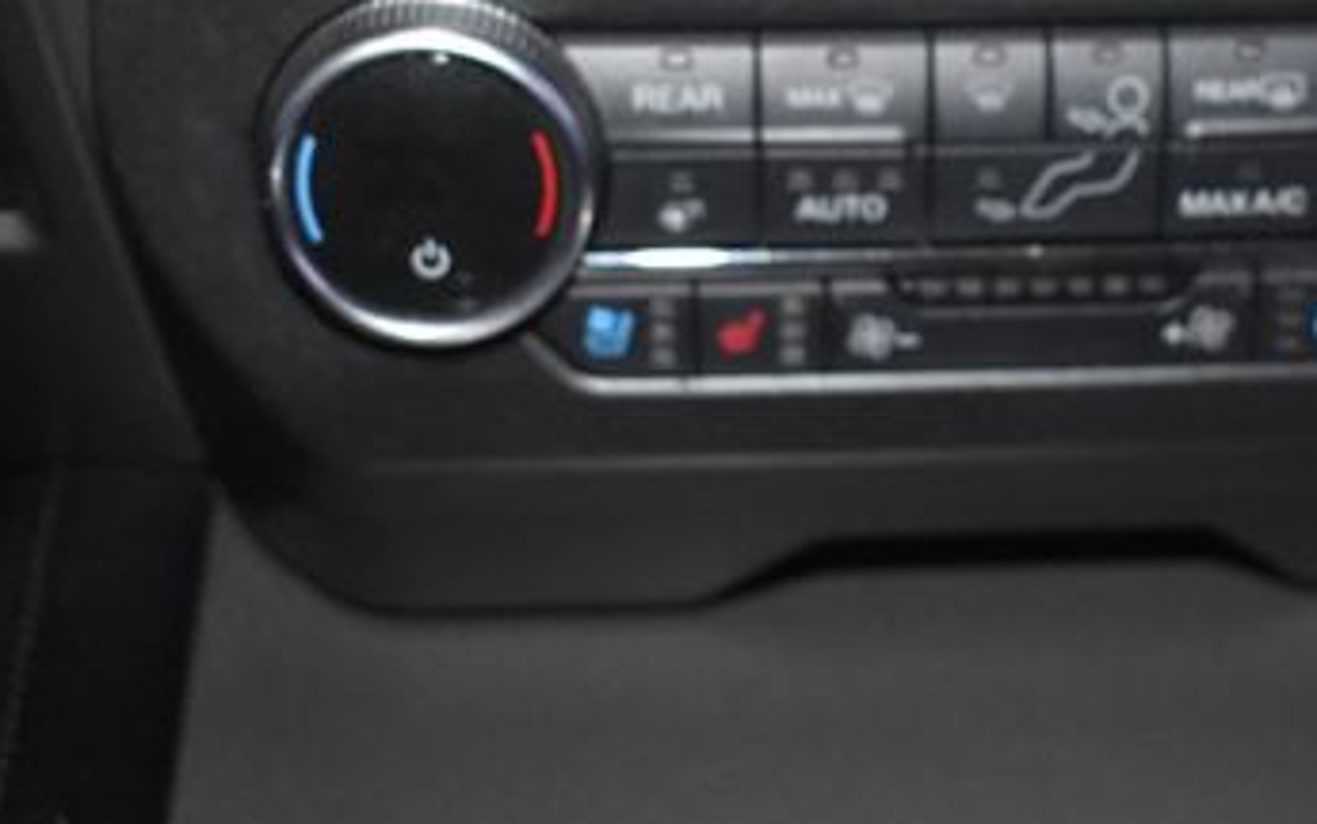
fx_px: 3052
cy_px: 443
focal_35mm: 85
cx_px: 1015
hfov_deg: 24.0
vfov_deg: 15.4
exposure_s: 1/60
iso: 2800
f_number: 4.2
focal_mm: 30
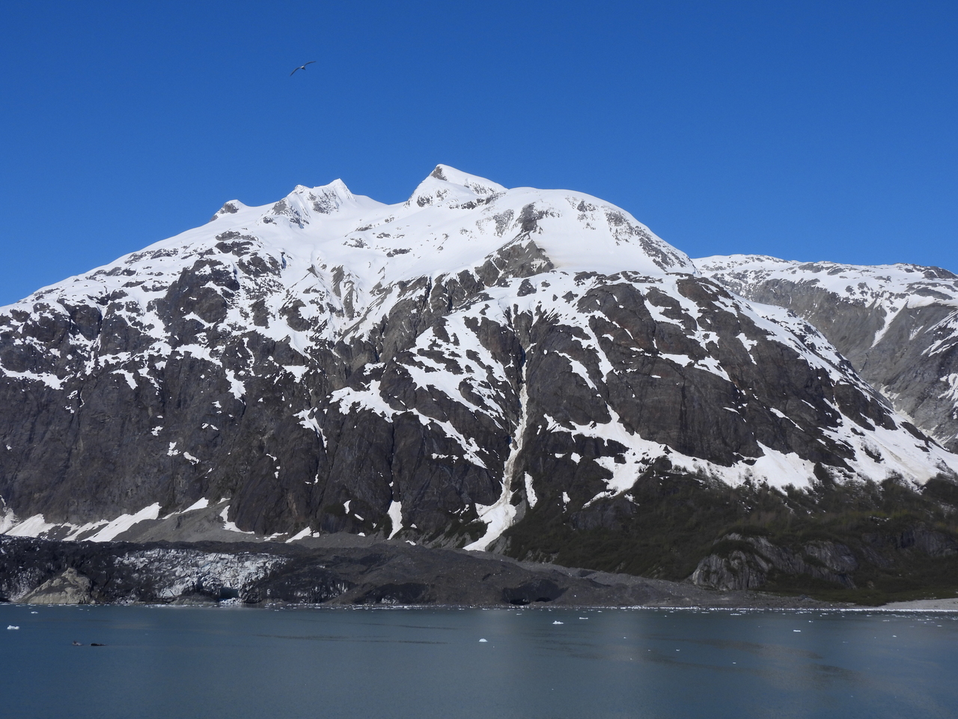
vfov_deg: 29.1
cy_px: 360
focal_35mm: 50
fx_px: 1384
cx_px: 479
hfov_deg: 38.2
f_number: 5
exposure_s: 1/2000
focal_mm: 8.9
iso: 100
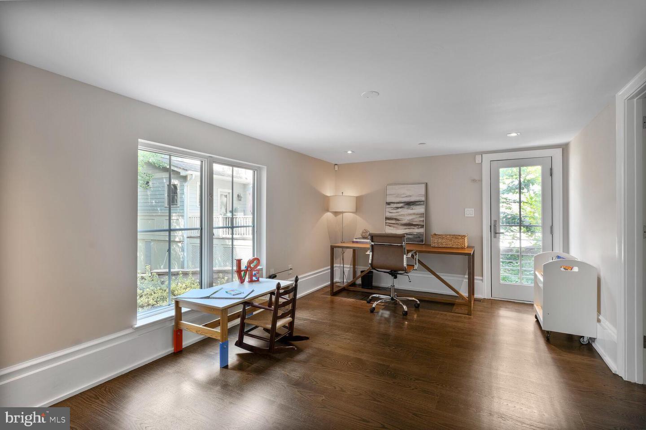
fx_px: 314
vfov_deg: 68.9
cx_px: 323
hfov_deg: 91.6
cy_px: 215
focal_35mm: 18
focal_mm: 17.5
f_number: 8
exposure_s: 1/2
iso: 200
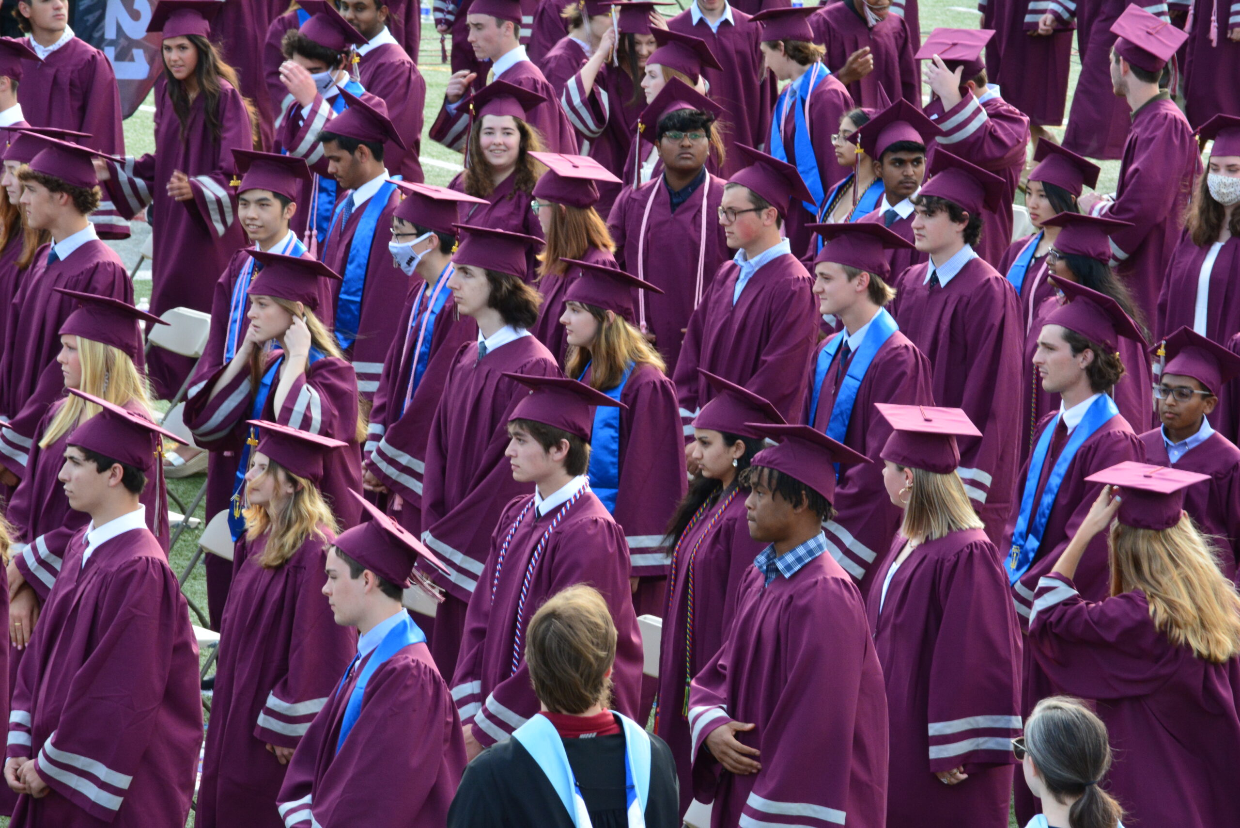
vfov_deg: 4.6
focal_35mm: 300
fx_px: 10335
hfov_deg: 6.9
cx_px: 620
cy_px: 414
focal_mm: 200
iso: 1250
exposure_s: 1/125
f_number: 14
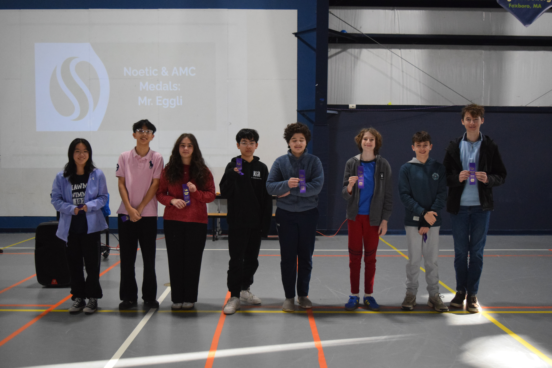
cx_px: 276
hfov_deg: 55.1
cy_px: 184
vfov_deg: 38.4
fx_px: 529
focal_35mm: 34
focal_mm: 23
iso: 3200
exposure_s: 1/250
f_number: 3.8
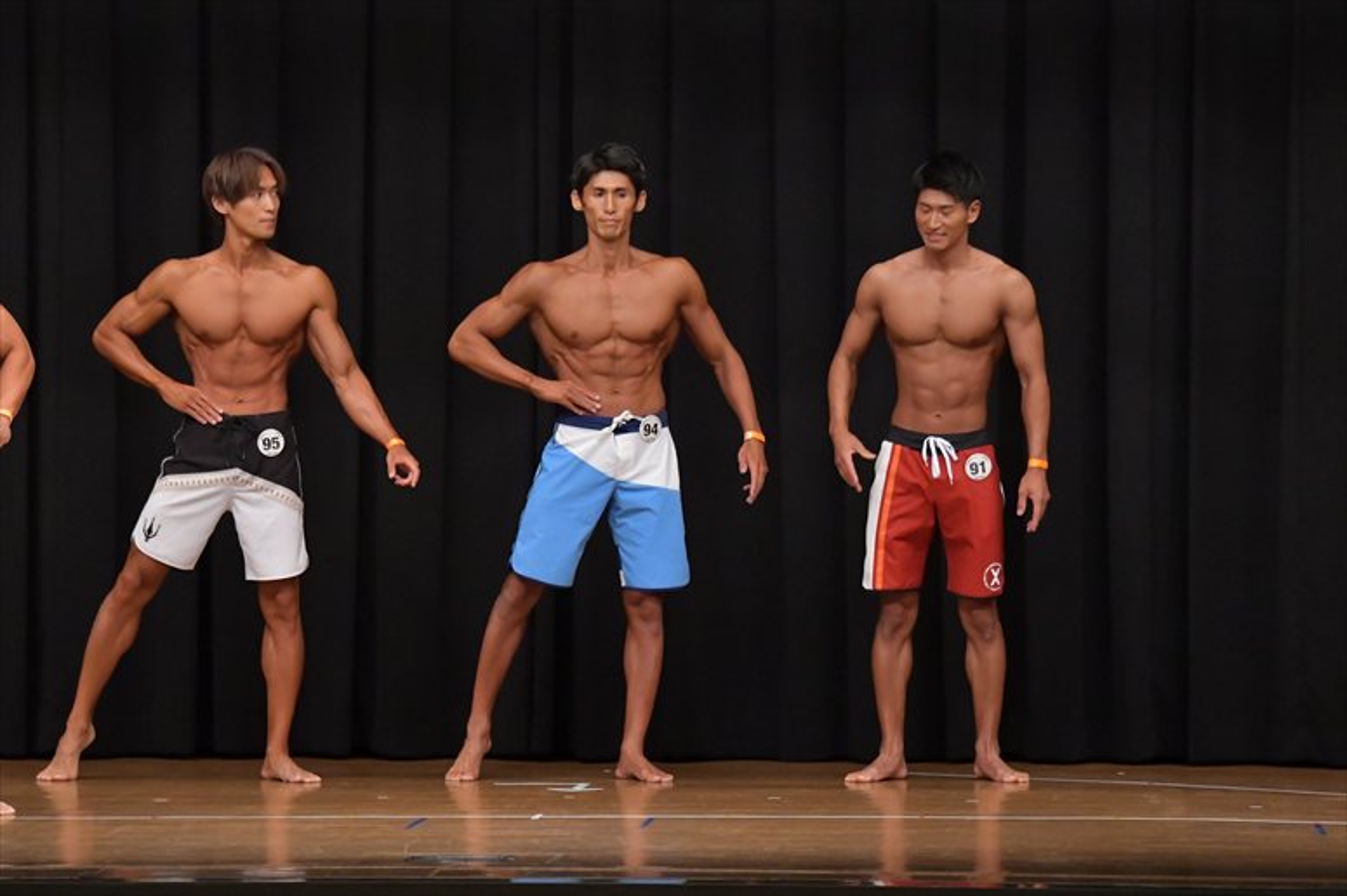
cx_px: 674
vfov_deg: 6.8
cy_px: 448
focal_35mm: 202
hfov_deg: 10.2
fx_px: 7555
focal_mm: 135
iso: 6400
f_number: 5.6
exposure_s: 1/400
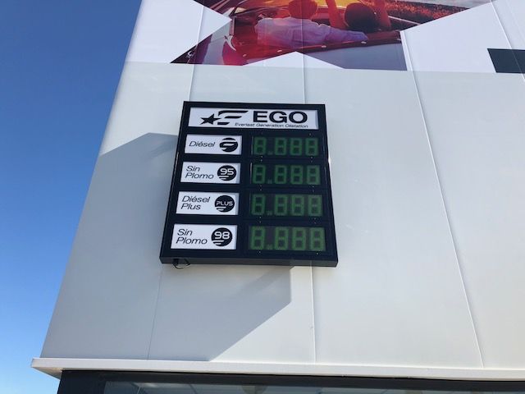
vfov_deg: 49.7
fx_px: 425
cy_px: 197
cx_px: 262
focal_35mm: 28
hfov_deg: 63.4
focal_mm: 3.99
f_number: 1.8
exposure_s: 1/1656
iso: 20
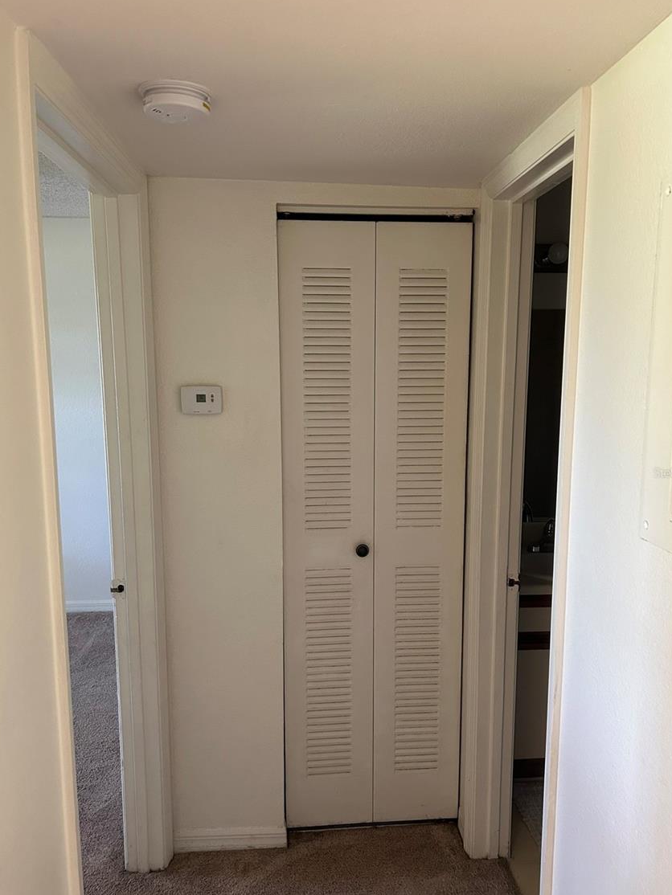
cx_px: 349
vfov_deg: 63.4
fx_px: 724
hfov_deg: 49.8
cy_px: 472
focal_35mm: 28
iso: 250
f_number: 1.5
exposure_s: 1/60
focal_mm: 5.7
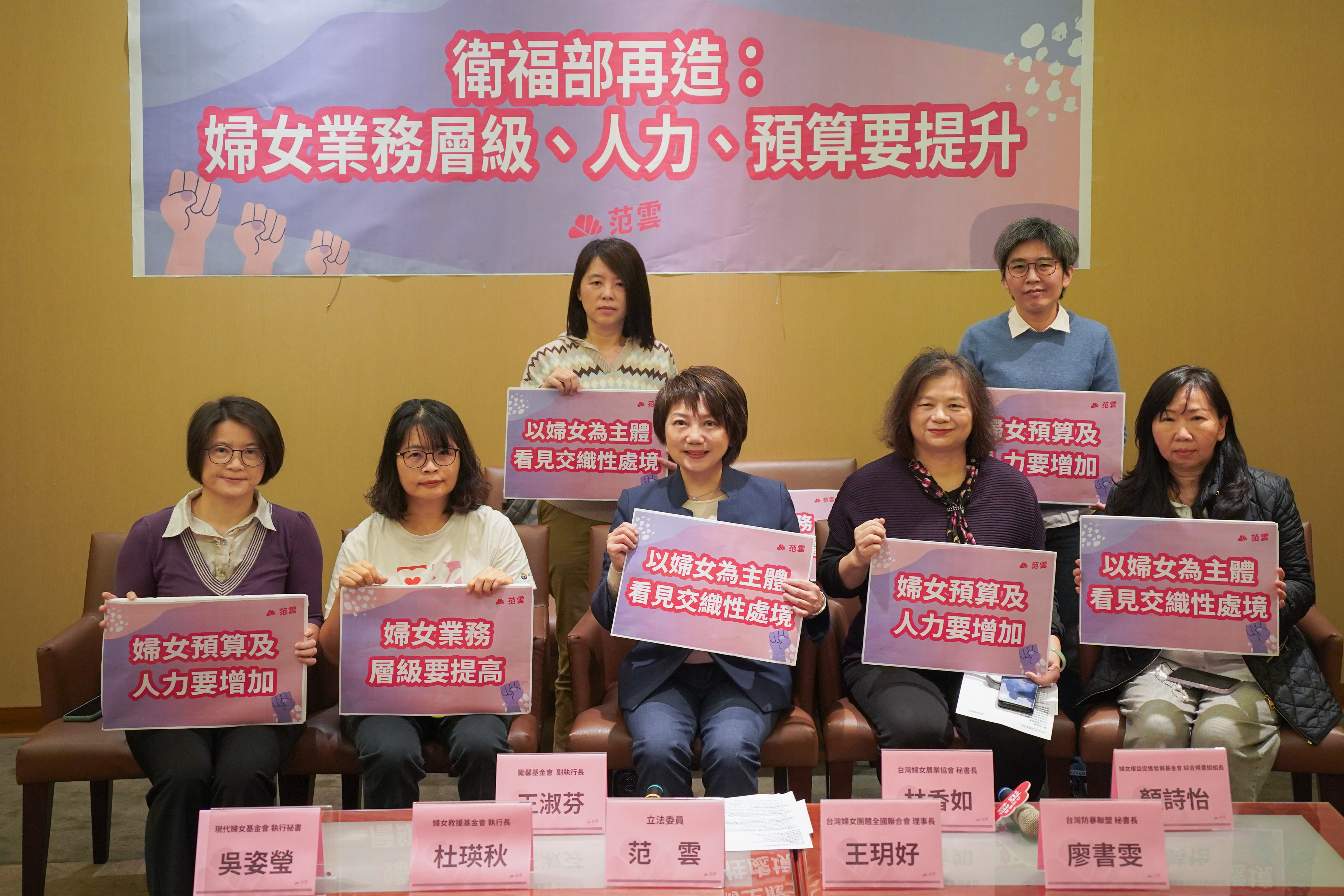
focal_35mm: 43
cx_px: 672
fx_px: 1605
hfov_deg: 45.4
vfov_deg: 31.2
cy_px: 448
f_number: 4
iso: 2500
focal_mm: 43
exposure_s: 1/160
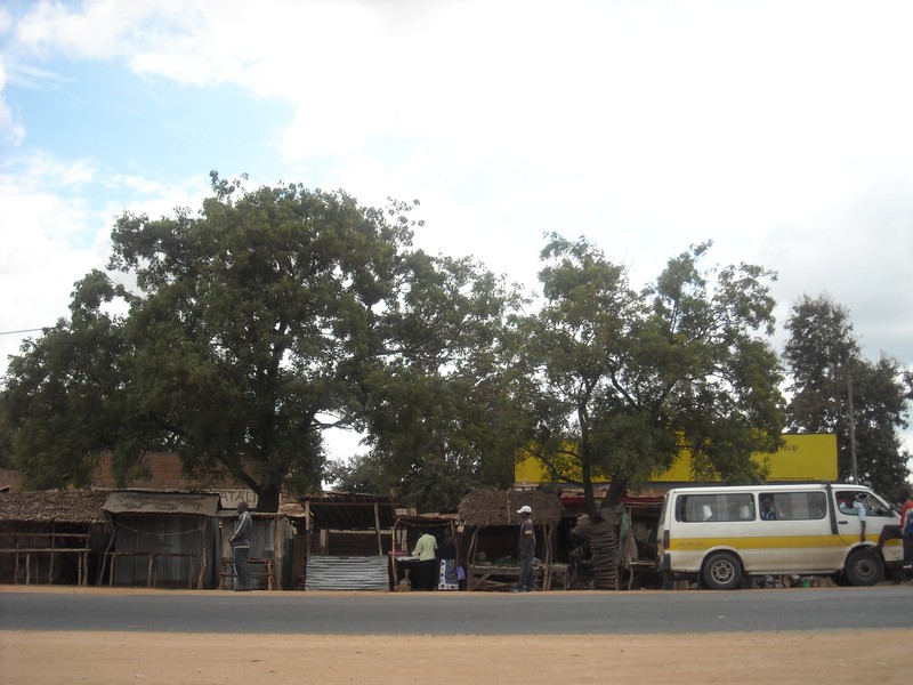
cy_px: 342
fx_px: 1161
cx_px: 456
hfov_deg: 42.9
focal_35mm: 44
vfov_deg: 32.9
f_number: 6.1
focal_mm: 7.1
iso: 64
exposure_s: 1/161
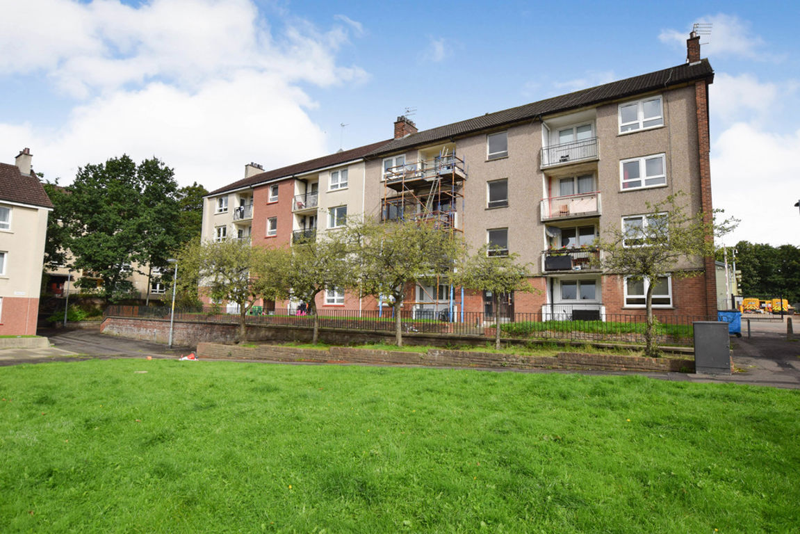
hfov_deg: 85.4
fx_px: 433
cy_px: 267
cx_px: 400
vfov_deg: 63.2
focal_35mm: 20
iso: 200
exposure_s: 1/400
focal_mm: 13
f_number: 10
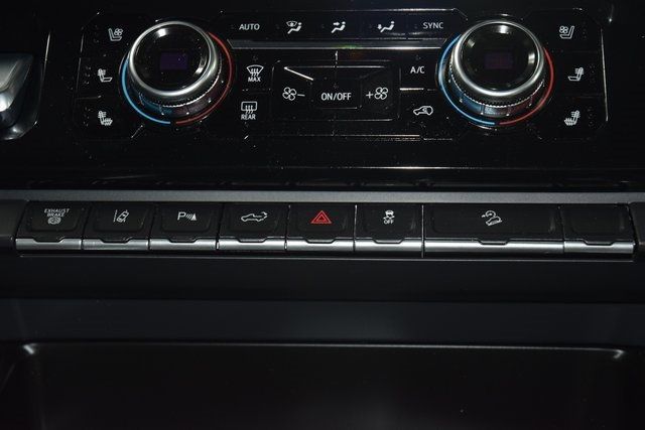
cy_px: 215
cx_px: 322
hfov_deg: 28.1
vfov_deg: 18.9
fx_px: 1290
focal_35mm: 72
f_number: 4.5
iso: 1100
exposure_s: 1/25
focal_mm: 48
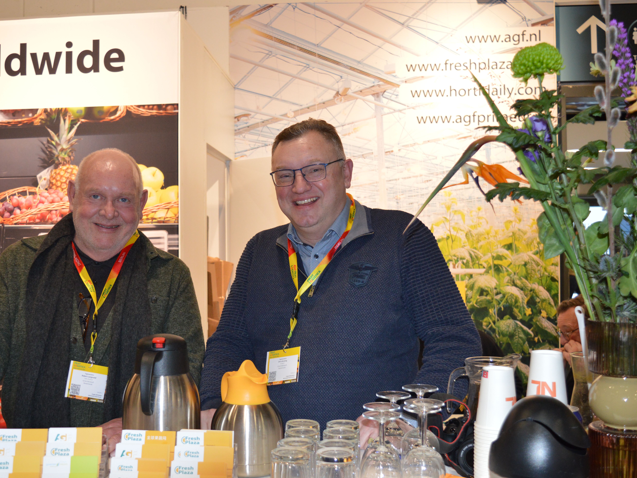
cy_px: 234
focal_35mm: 42
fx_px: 765
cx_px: 273
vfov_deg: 34.7
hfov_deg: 45.1
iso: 800
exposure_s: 1/80
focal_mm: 25
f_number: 5
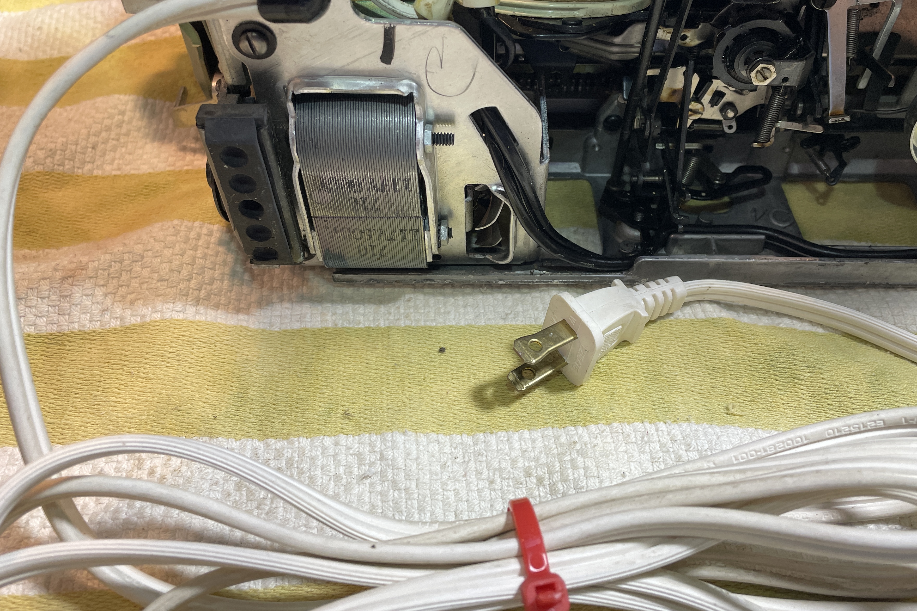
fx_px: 790
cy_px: 240
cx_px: 492
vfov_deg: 42.1
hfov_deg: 60.2
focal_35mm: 31
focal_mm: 4.2
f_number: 1.6
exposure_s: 1/60
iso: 64
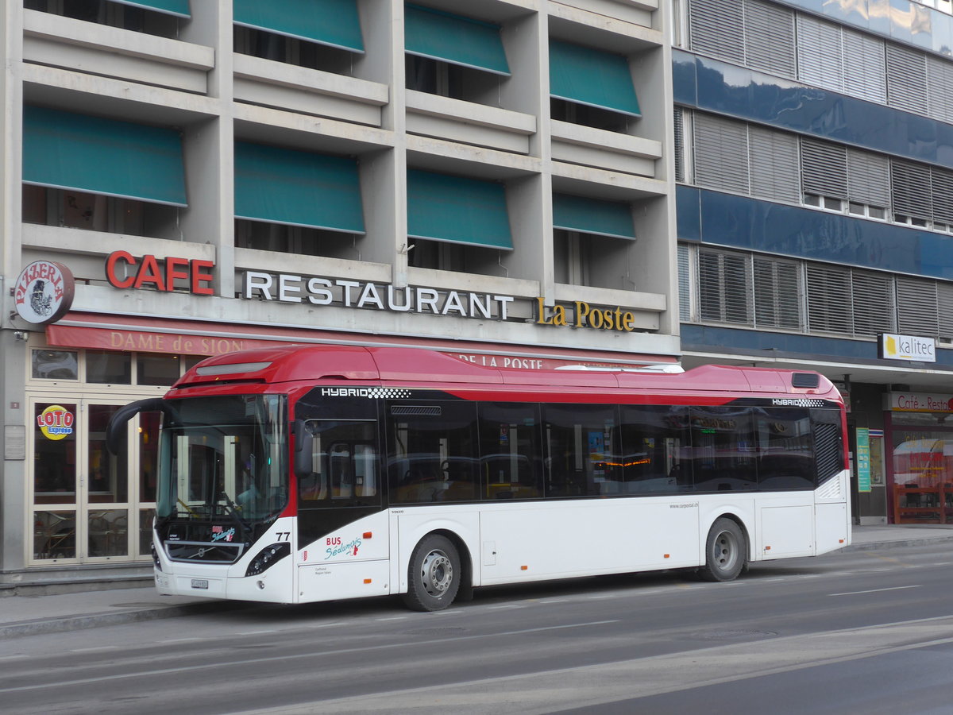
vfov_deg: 23.7
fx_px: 1707
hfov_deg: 31.2
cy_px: 358
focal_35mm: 62
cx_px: 476
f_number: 3.7
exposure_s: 1/80
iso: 125
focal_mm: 12.7
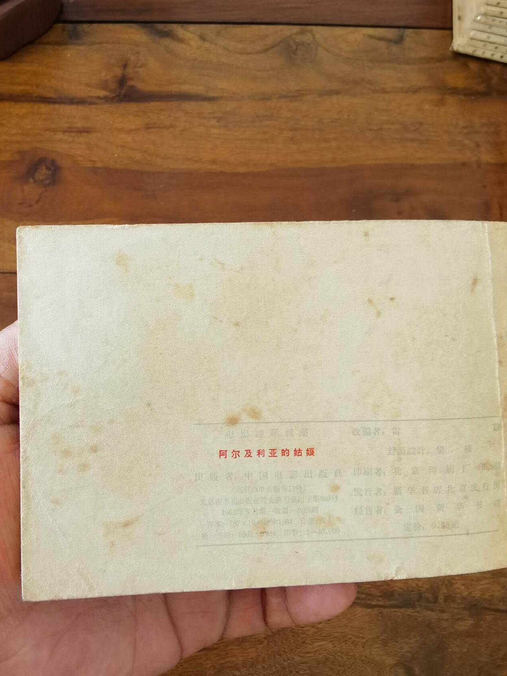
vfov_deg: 61.7
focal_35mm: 29
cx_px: 262
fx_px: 566
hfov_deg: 48.2
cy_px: 330
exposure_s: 1/40
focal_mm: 2.26
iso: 125
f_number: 2.2
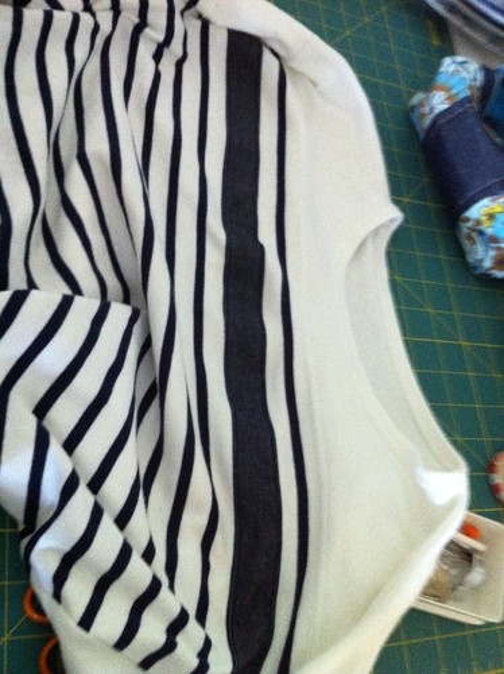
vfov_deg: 52.7
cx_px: 252
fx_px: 681
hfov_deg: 40.6
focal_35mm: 35
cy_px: 337
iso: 400
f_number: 2.8
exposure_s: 1/15
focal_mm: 3.85
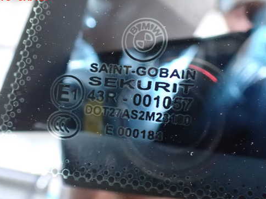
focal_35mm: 37
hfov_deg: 49.9
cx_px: 112
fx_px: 284
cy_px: 113
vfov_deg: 38.6
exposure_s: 1/25
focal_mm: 5.4
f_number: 2.3
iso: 1600
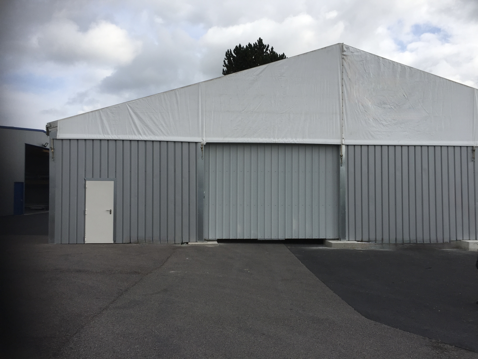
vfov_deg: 48.2
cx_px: 239
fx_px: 400
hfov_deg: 61.7
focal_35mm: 29
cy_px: 180
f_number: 2.2
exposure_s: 1/2326
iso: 32
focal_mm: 4.15
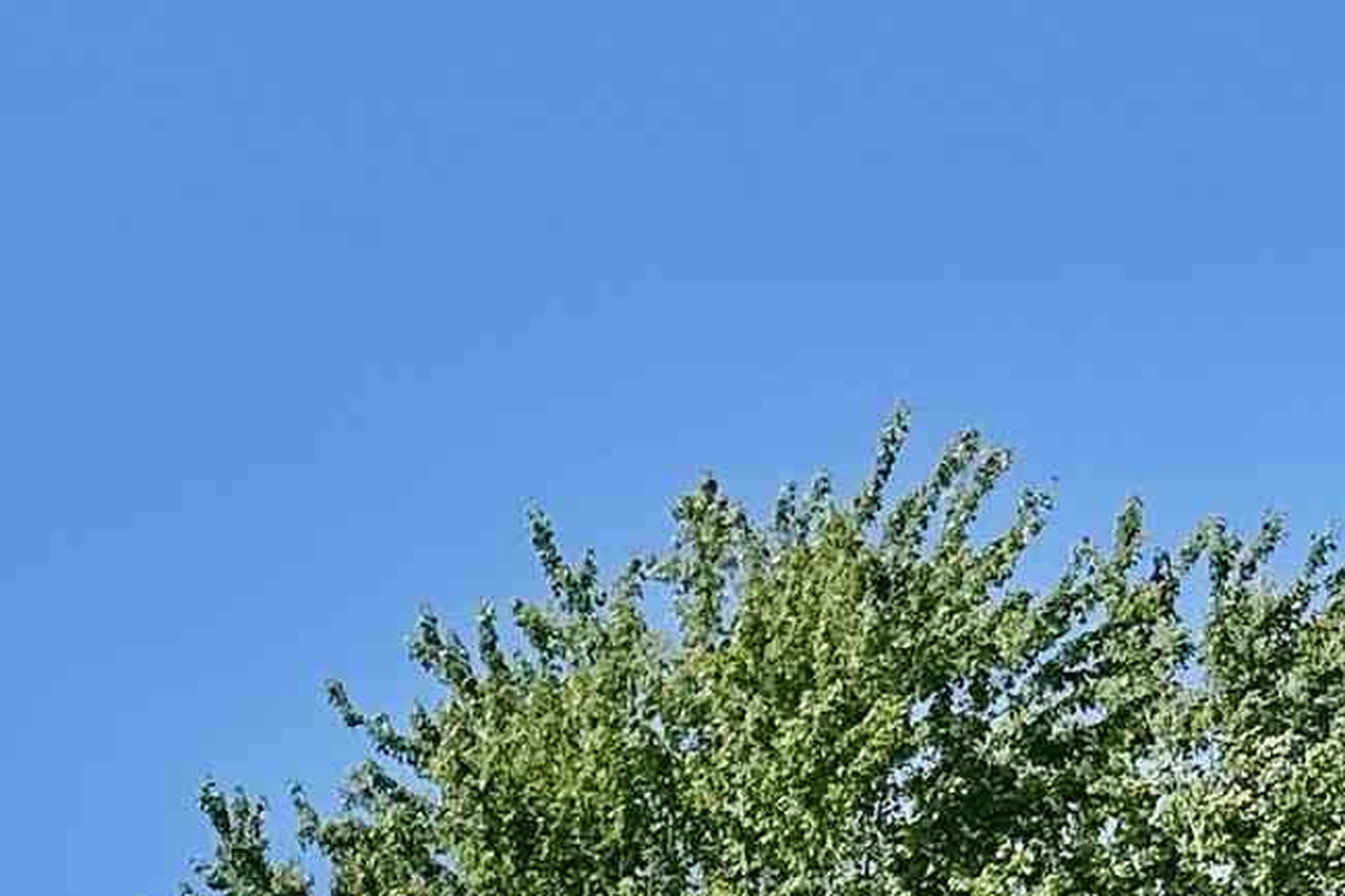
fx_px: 4407
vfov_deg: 10.4
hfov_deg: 16.5
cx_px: -364
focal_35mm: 118
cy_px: 1987
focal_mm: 6.86
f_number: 1.78
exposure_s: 1/5263
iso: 80
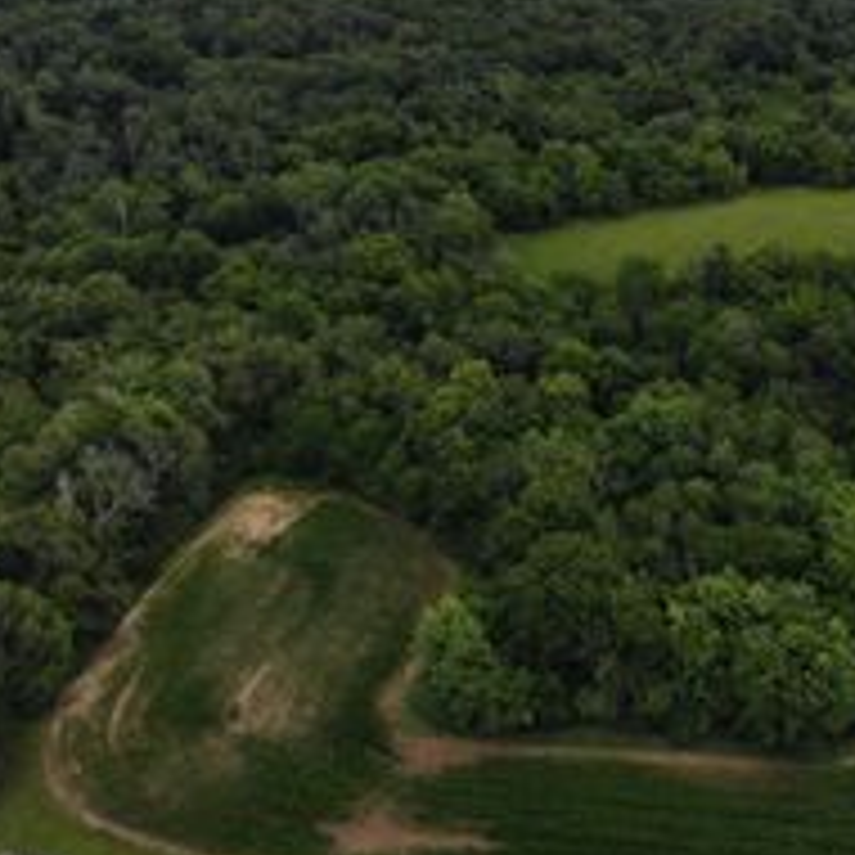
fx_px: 1341
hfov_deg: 34.5
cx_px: 650
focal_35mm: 48
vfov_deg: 34.3
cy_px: 169
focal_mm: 4.5
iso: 100
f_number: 2.8
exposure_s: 1/622
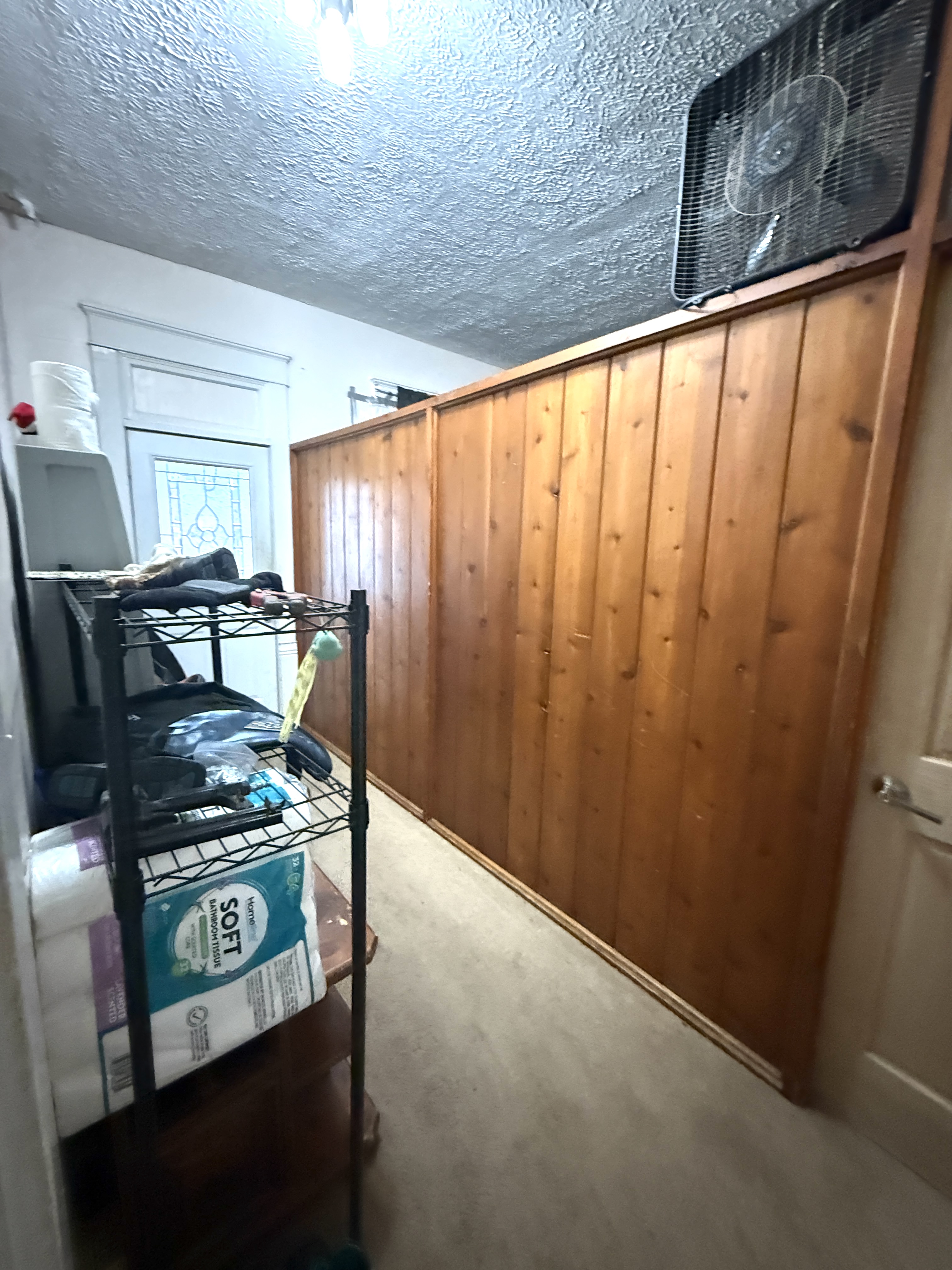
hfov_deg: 85.7
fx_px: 513
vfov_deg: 102.1
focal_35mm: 14
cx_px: 476
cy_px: 635
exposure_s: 1/40
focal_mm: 2.22
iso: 1600
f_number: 2.2
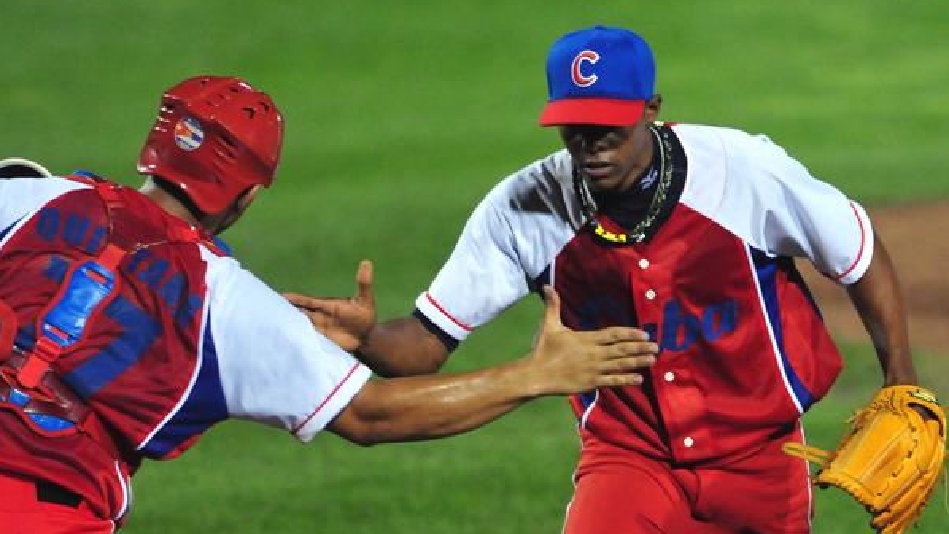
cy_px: 246
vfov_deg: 2.6
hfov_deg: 4.6
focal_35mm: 473
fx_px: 11904
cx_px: 474
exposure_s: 1/800
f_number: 2.8
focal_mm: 300
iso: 2000
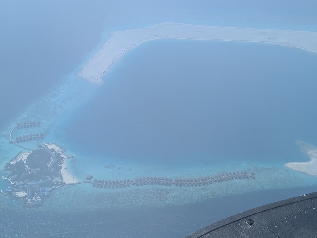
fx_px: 449
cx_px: 158
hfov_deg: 38.9
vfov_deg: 29.7
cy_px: 119
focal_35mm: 49
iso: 23
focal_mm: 6.9
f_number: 1.68
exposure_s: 1/1529
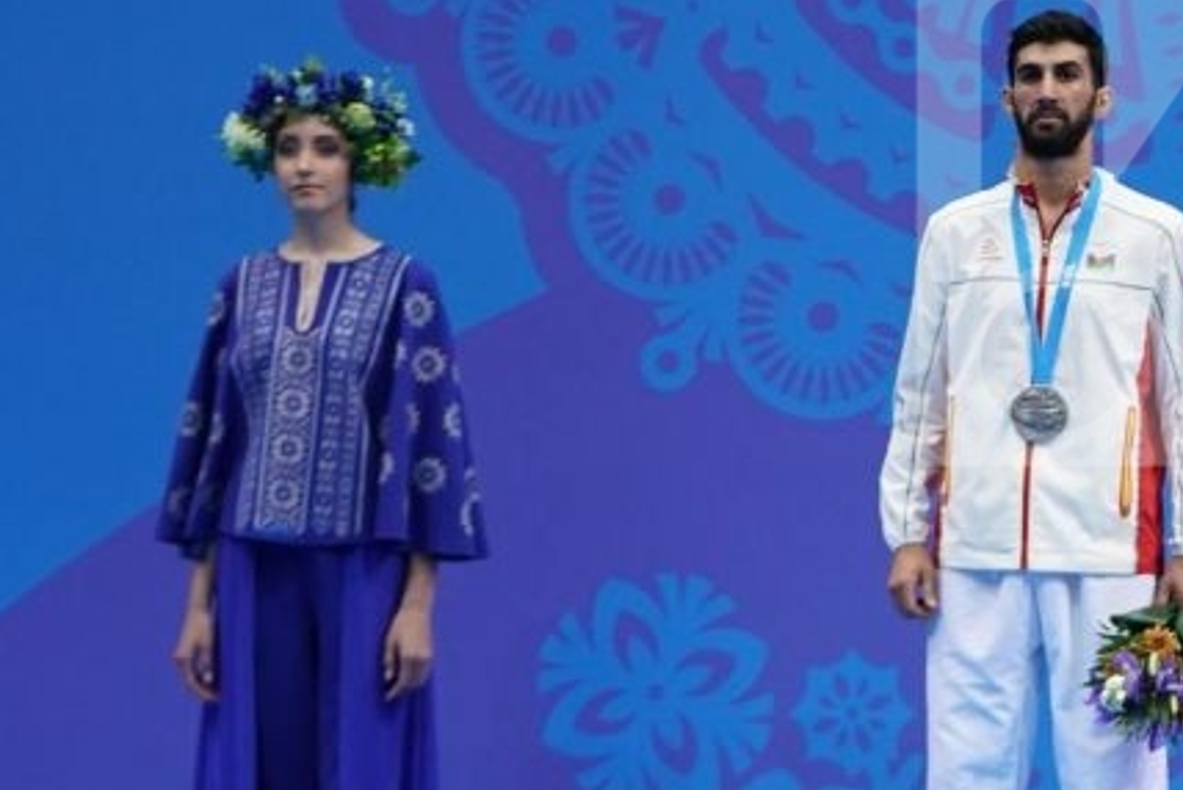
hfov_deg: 5.7
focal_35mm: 353
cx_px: 2112
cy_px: 215
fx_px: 11607
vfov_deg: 3.9
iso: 1250
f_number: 2.8
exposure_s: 1/1000
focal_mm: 84
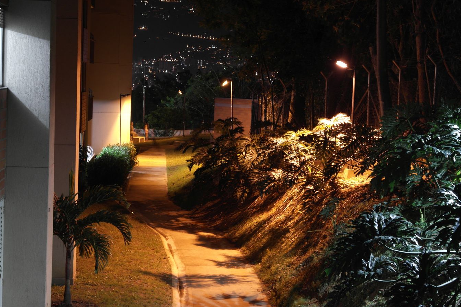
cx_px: 229
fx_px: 896
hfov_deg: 28.8
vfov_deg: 19.5
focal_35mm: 70
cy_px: 155
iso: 400
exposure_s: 2
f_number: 5.6
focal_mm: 45
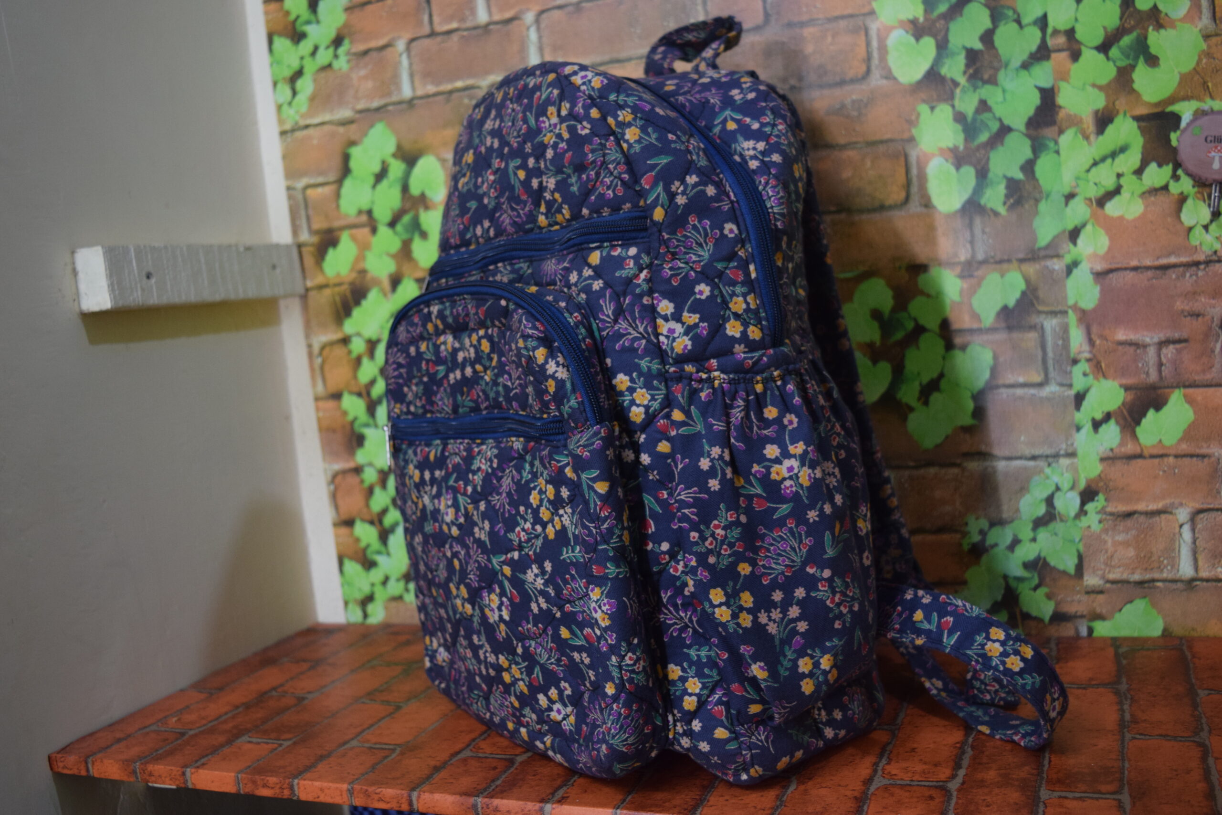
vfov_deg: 36.9
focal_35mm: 36
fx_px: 1222
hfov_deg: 53.1
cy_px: 408
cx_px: 611
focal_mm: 24
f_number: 4
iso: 900
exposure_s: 1/60
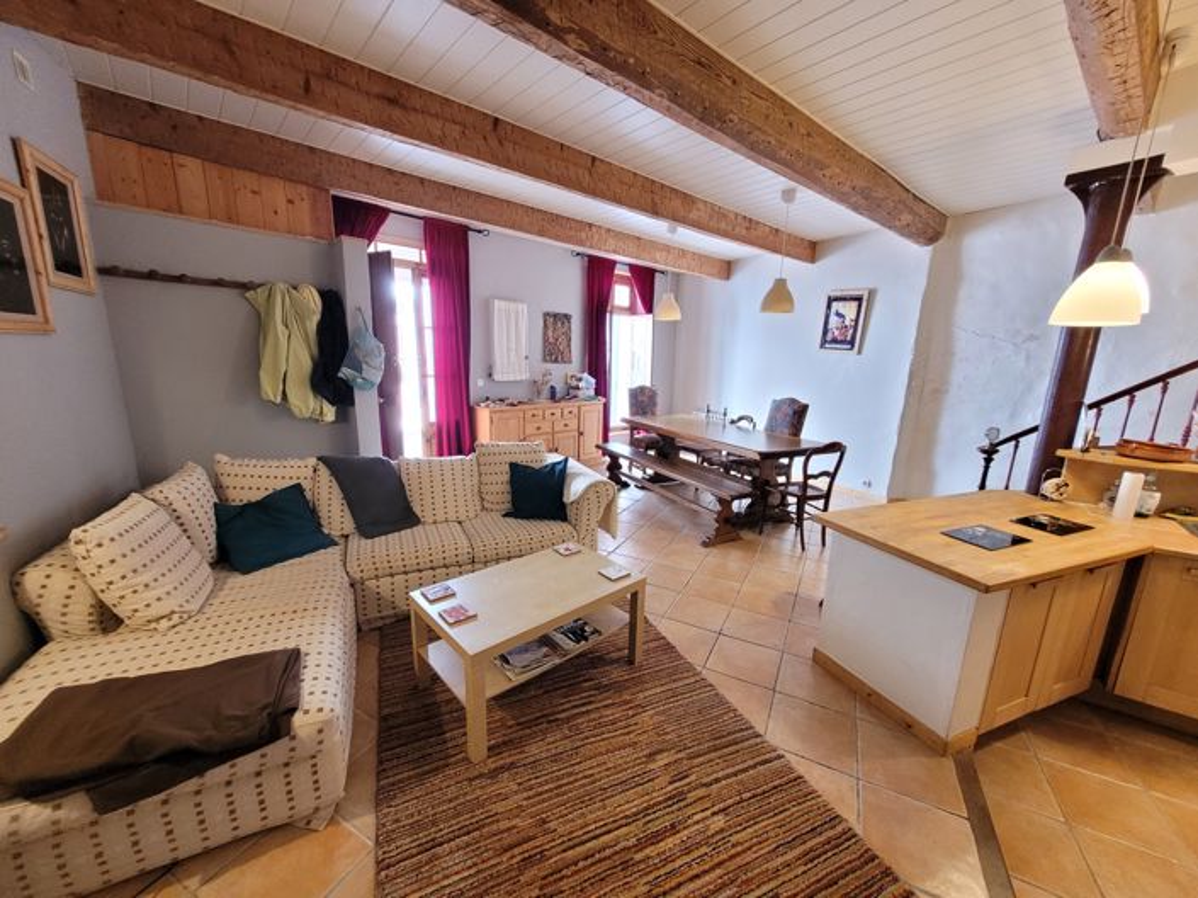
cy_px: 449
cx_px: 599
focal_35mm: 13
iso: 320
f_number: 2.2
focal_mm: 1.74
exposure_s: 1/33
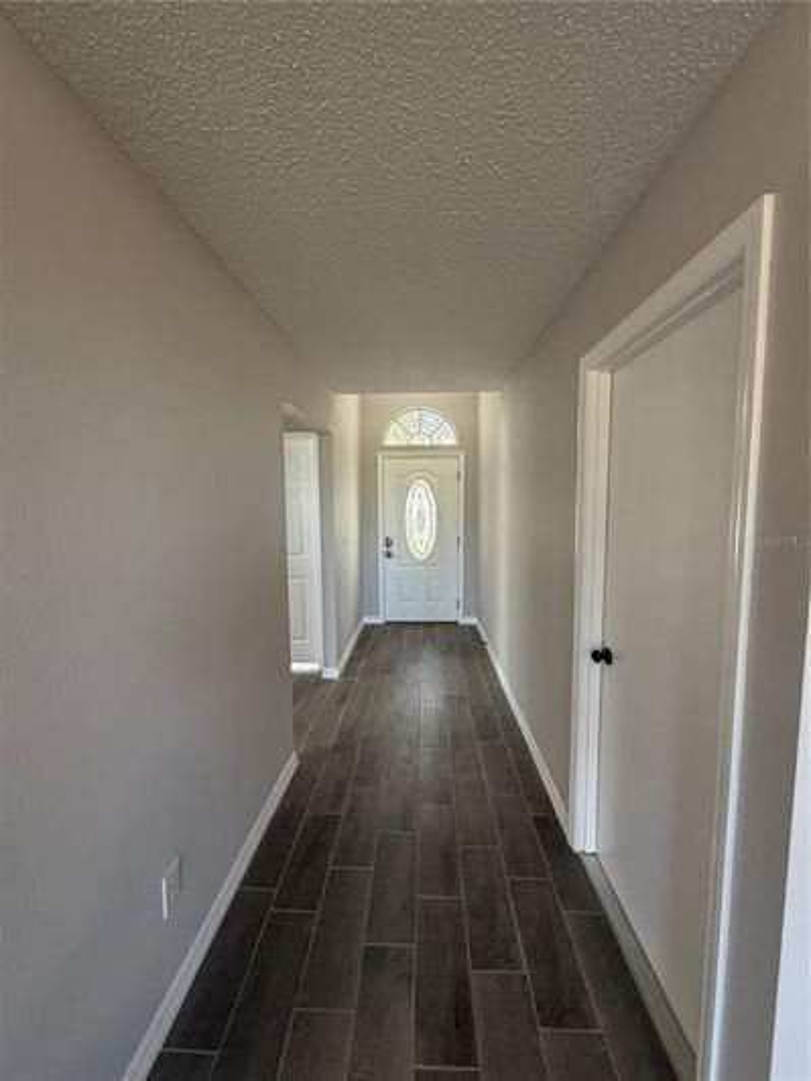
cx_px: 406
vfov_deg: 102.1
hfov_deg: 85.7
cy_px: 540
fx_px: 437
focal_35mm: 14
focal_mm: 2.22
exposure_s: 1/120
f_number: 2.2
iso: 400
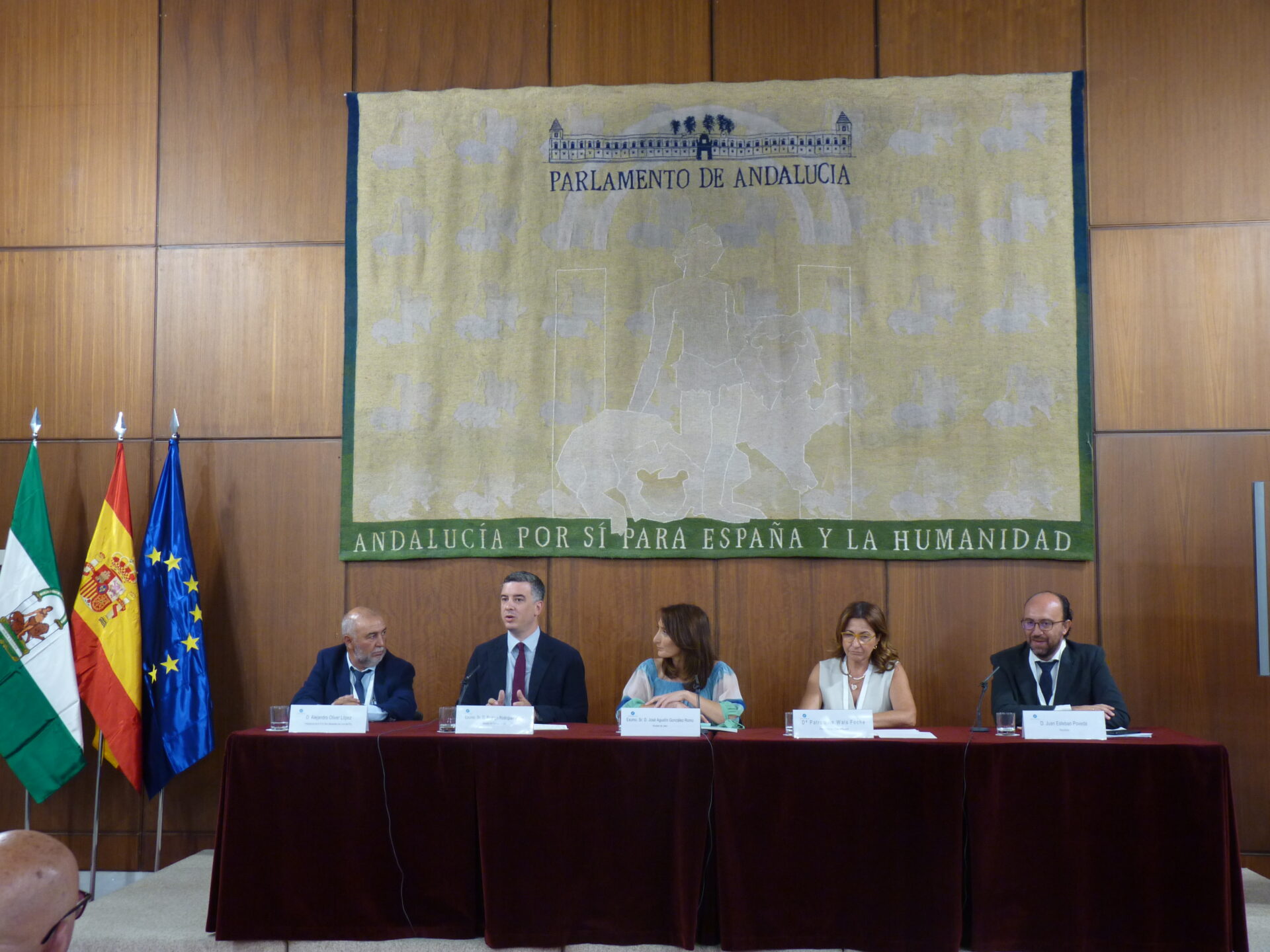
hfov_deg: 43.9
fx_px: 1578
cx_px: 635
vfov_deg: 33.6
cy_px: 476
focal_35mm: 43
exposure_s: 1/30
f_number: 3
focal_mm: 7.6
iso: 200
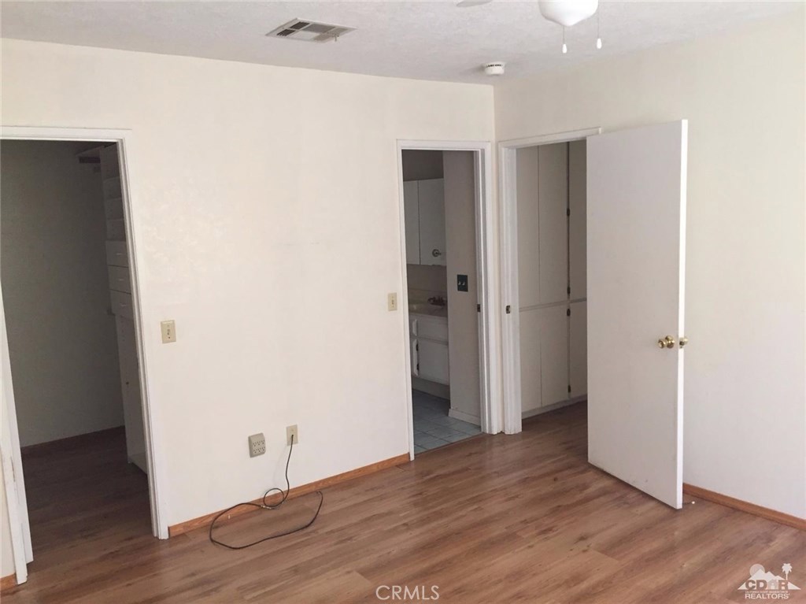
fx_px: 675
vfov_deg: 48.2
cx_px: 403
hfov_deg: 61.7
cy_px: 302
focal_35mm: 29
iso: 125
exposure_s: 1/30
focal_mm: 4.15
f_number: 2.2
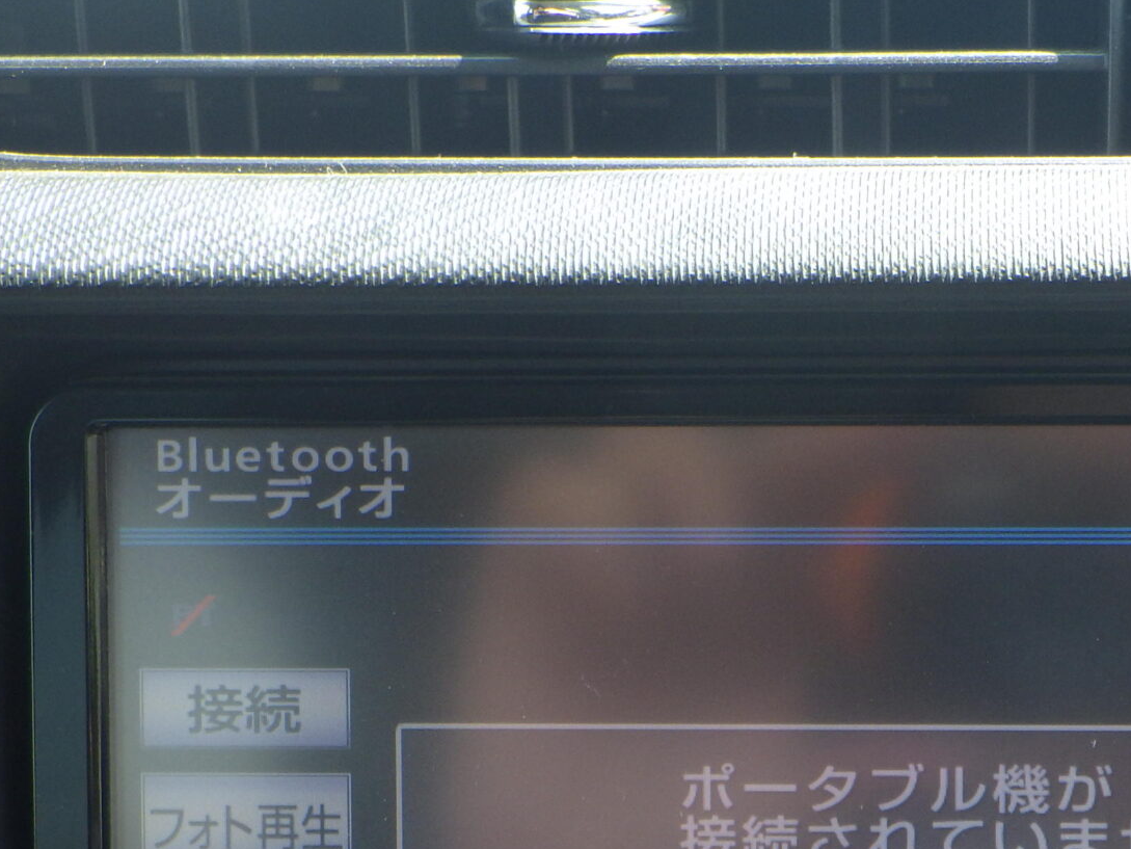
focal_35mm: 79
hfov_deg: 24.2
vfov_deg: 18.5
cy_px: 705
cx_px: 969
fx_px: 2581
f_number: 4.2
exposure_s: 1/50
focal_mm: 7.5
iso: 160
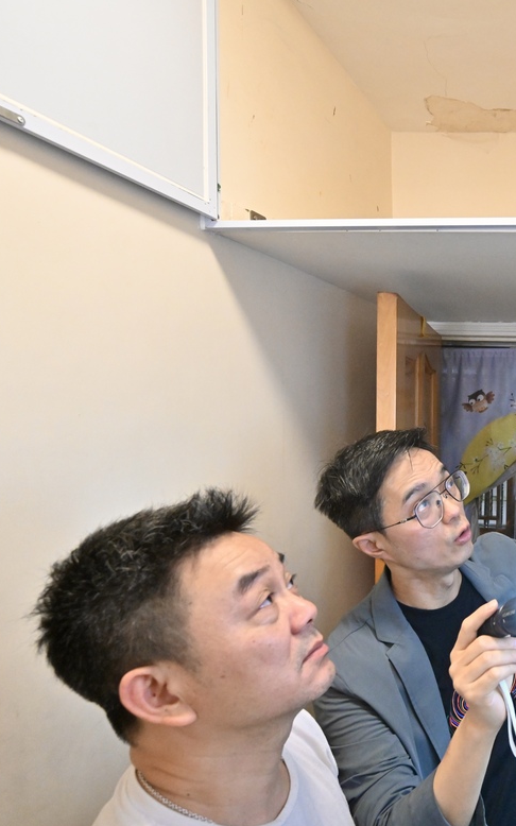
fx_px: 495
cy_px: 423
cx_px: 502
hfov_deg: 47.0
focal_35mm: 22
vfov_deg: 79.6
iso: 3200
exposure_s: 1/100
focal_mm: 14
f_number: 5
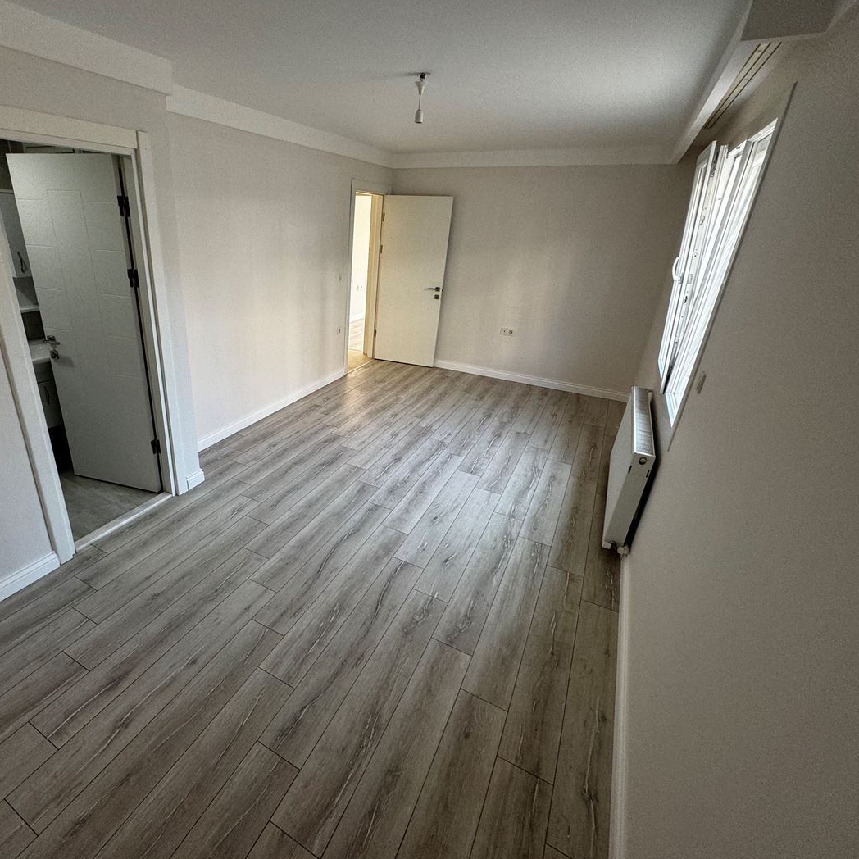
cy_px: 420
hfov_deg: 82.8
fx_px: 477
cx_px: 336
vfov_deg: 84.0
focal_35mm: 17
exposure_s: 1/100
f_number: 2.2
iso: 125
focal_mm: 2.22
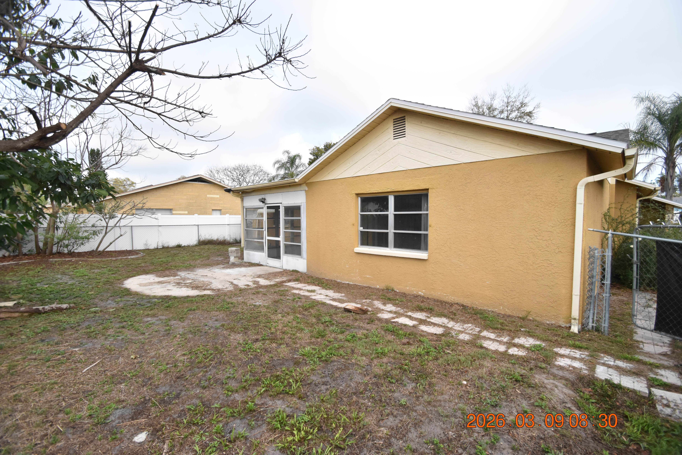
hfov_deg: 100.4
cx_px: 341
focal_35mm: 15
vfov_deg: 77.3
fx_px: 284
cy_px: 228
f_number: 3.5
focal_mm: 10
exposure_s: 1/2000
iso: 800
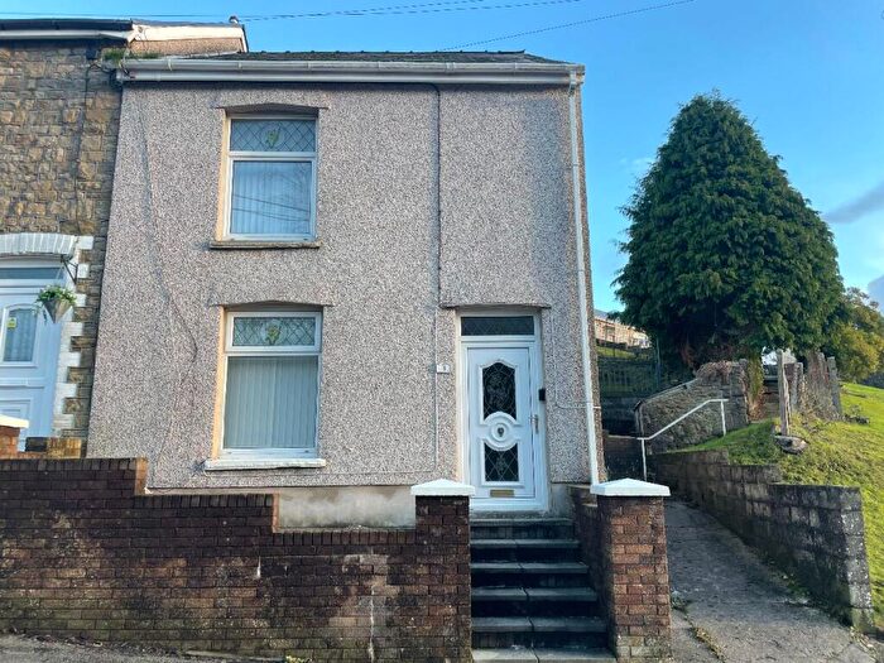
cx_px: 442
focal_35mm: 26
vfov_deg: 53.1
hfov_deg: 67.3
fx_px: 664
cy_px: 332
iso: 32
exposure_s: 1/252
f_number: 1.6
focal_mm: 4.2
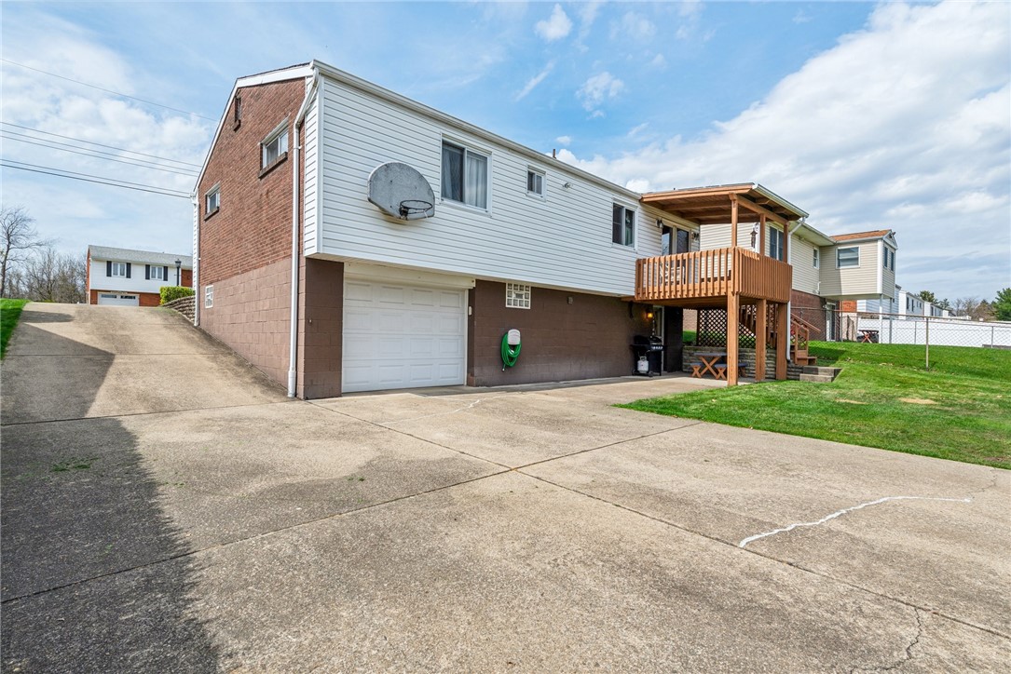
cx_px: 506
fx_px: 478
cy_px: 337
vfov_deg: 70.5
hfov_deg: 93.3
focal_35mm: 17
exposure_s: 1/50
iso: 50
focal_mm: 17
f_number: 11
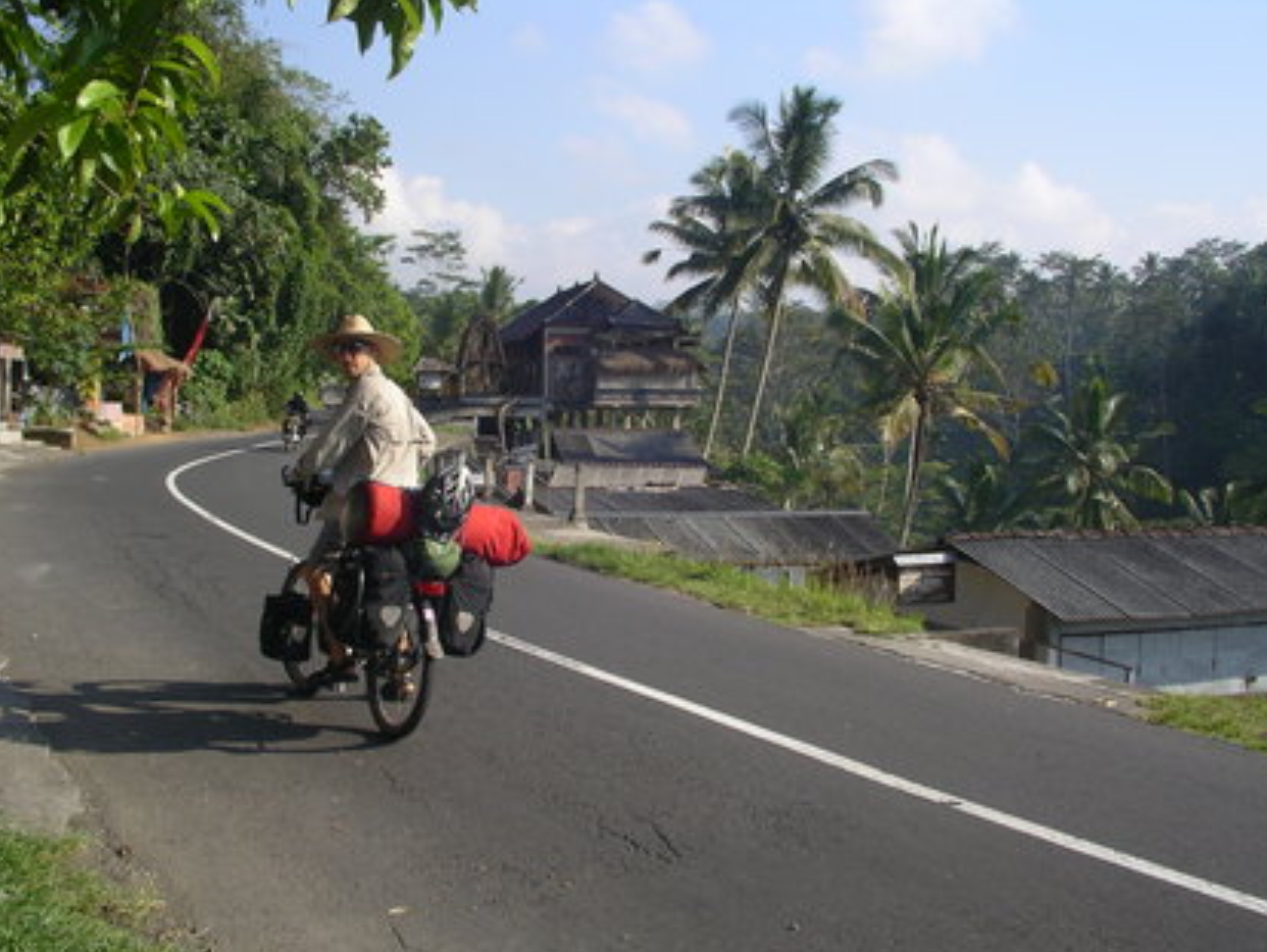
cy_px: 511
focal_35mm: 40
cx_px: 624
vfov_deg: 36.0
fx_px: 1465
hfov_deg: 46.8
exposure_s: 1/125
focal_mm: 5.7
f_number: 6.9
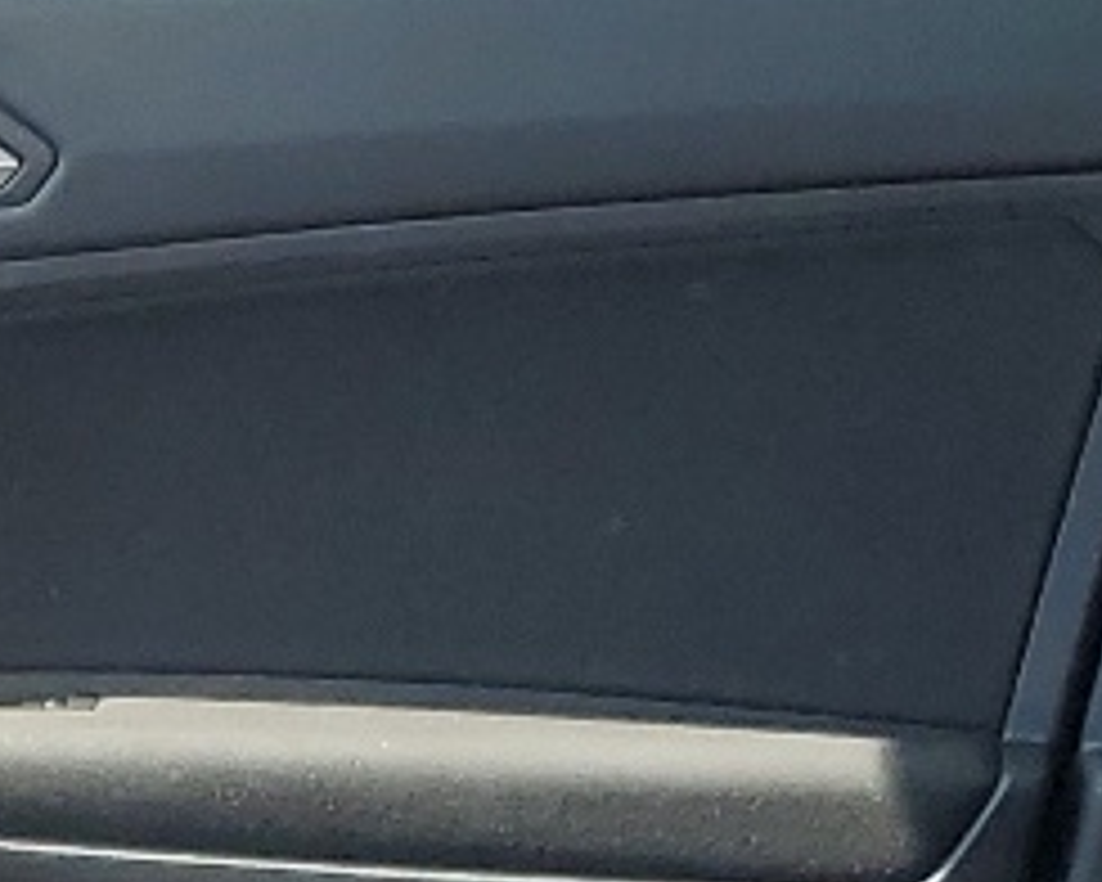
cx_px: -360
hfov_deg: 11.3
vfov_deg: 8.6
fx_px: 5414
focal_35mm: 166
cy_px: 2048
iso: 50
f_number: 1.5
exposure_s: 1/556
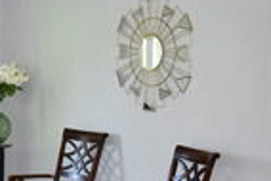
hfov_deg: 18.6
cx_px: -181
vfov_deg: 15.1
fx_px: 686
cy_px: 97
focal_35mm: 91
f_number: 5
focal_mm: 18
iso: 1400
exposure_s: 1/60
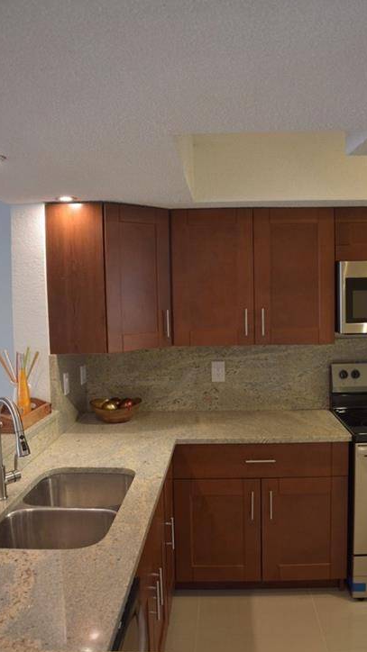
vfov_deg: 64.3
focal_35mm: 30
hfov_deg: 38.8
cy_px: 324
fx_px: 519
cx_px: 211
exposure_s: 1/13
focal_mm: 18
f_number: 5.6
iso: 100
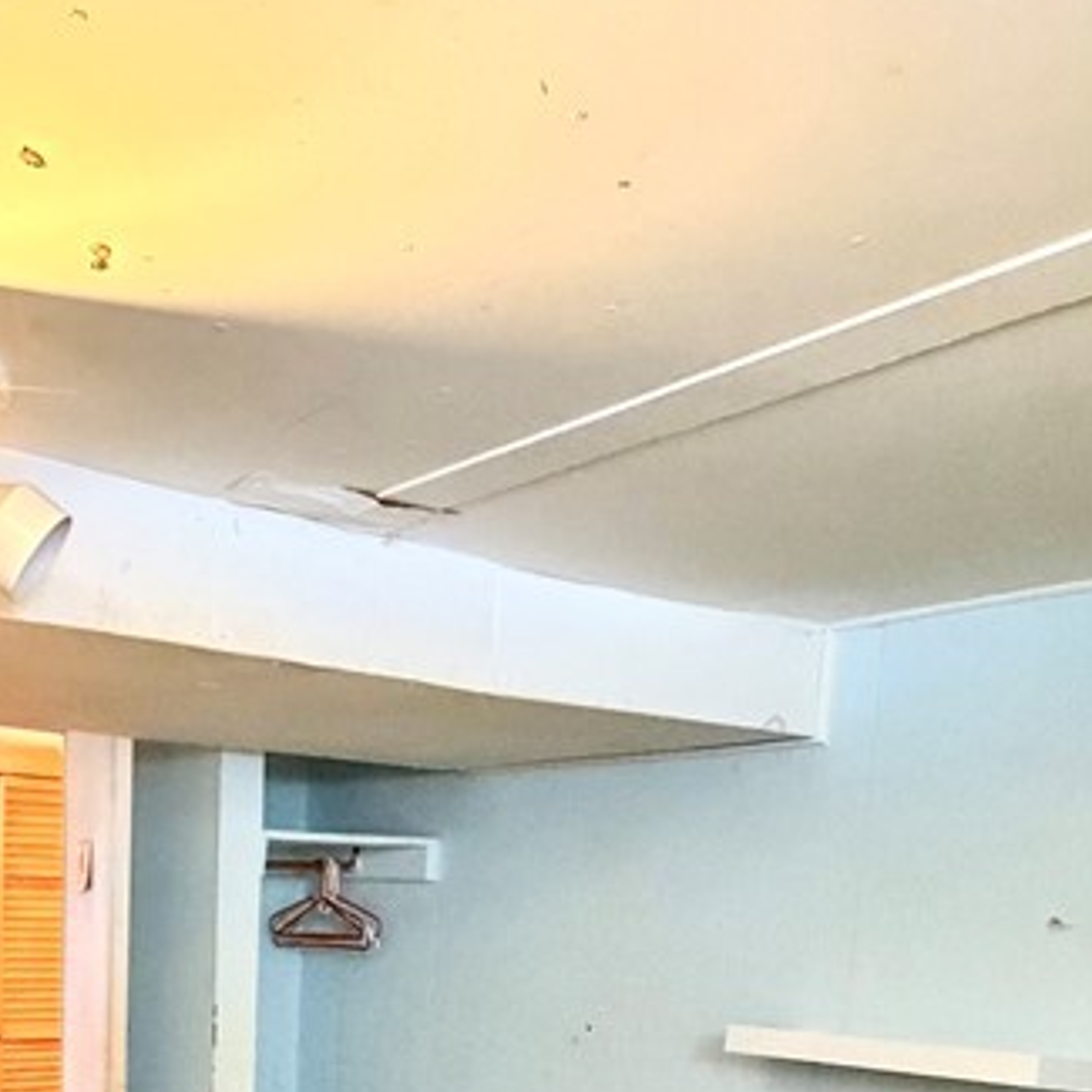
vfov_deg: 37.4
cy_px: 1139
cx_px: 292
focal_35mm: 39
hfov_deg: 41.7
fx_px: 1392
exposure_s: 1/60
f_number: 2.2
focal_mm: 2.22
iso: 1250
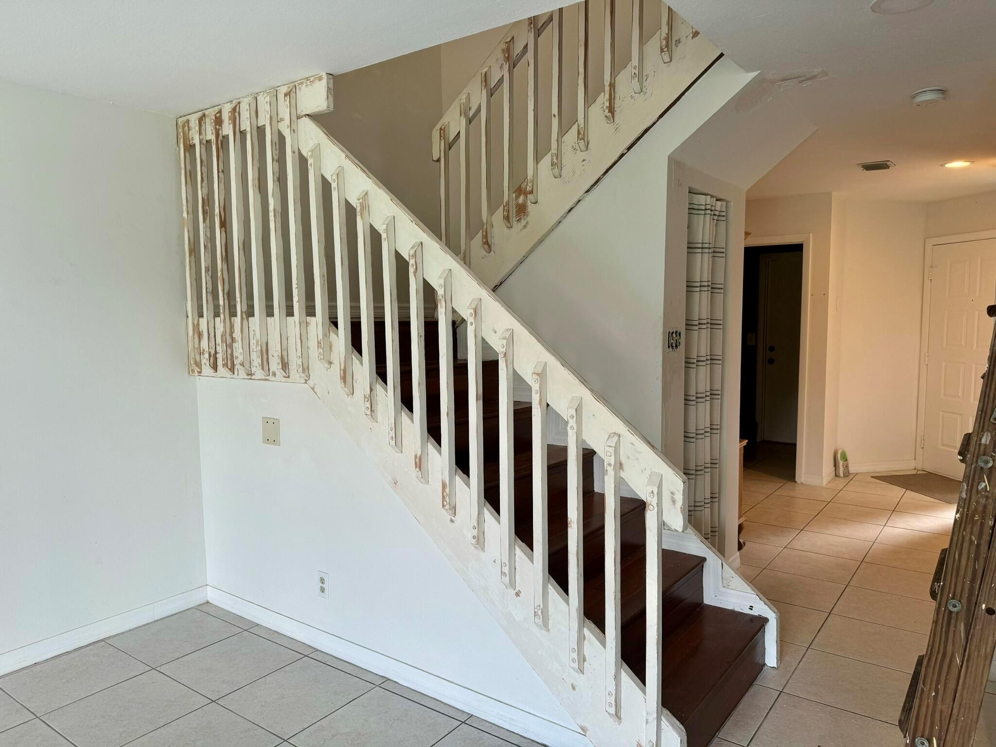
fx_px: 691
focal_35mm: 24
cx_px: 498
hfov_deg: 71.6
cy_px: 374
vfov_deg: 56.8
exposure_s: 1/135
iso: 50
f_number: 1.78
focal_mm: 6.76
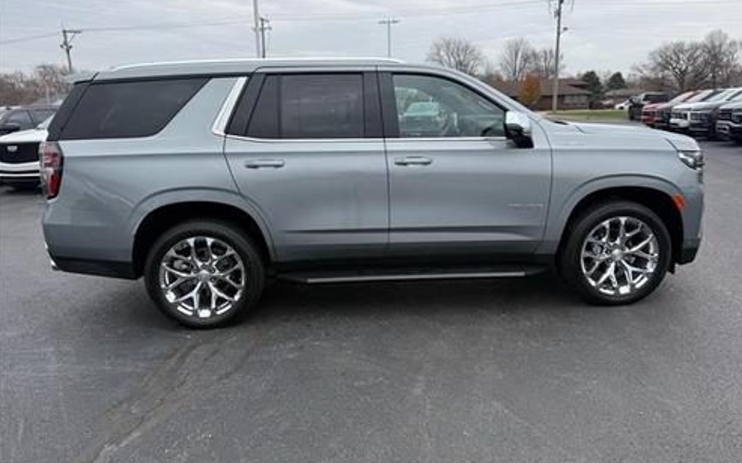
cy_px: 201
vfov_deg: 47.5
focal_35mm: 26
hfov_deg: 70.4
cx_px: 376
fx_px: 526
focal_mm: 6.76
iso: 80
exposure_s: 1/1464
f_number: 1.78
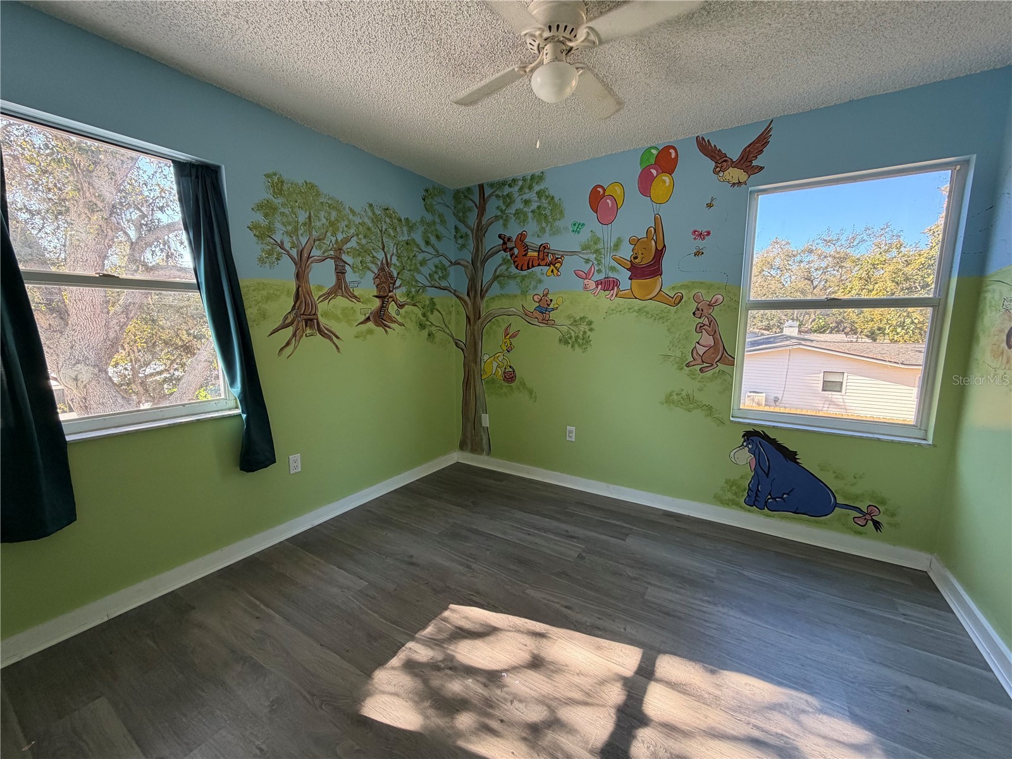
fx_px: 409
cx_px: 506
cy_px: 380
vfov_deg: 85.7
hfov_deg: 102.1
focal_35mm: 14
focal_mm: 2.22
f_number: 2.2
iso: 125
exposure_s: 1/121
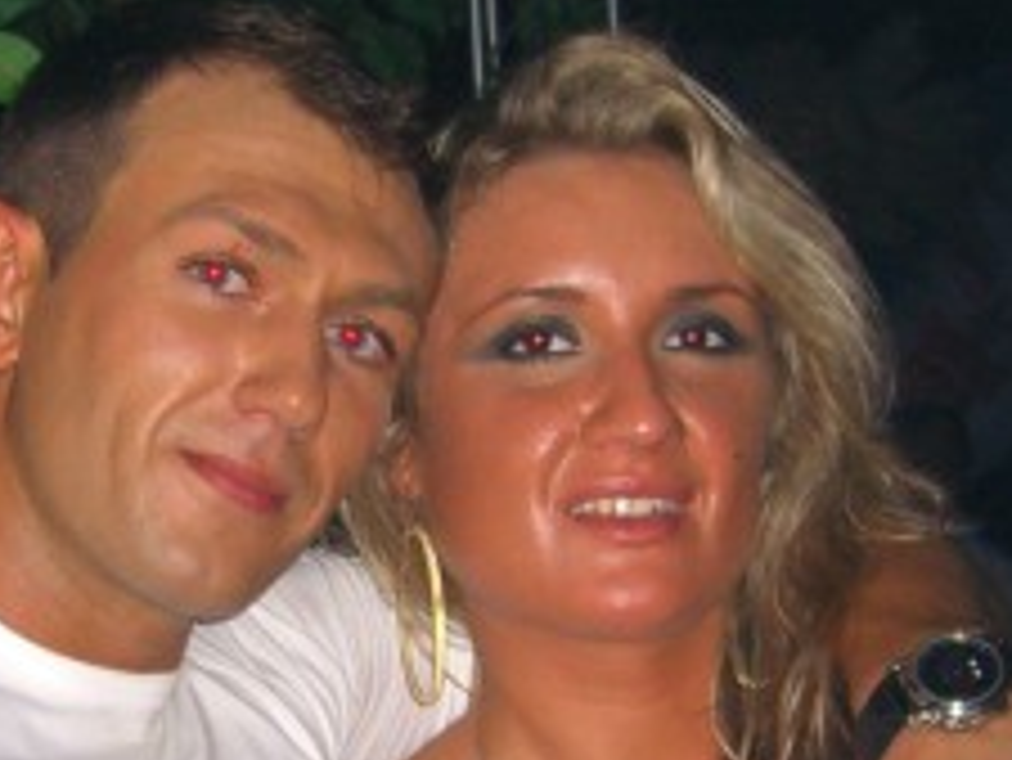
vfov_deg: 10.9
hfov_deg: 14.6
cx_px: 342
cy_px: 836
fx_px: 3949
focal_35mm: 135
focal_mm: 7.9
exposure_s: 1/60
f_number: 2.8
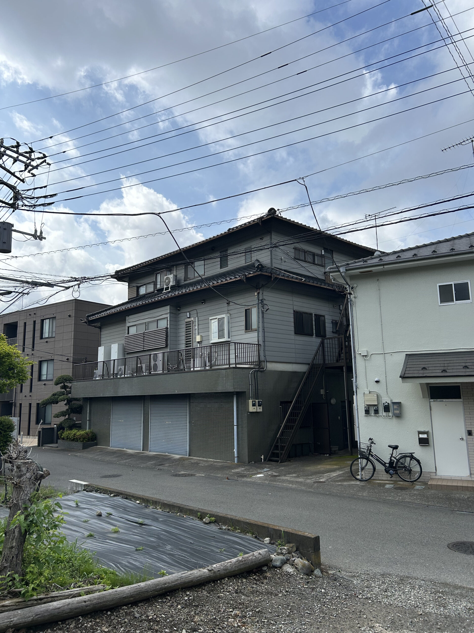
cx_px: 237
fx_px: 475
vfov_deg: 67.3
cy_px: 316
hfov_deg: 53.1
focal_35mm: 26
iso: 50
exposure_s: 1/5882
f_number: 1.5
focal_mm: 5.7
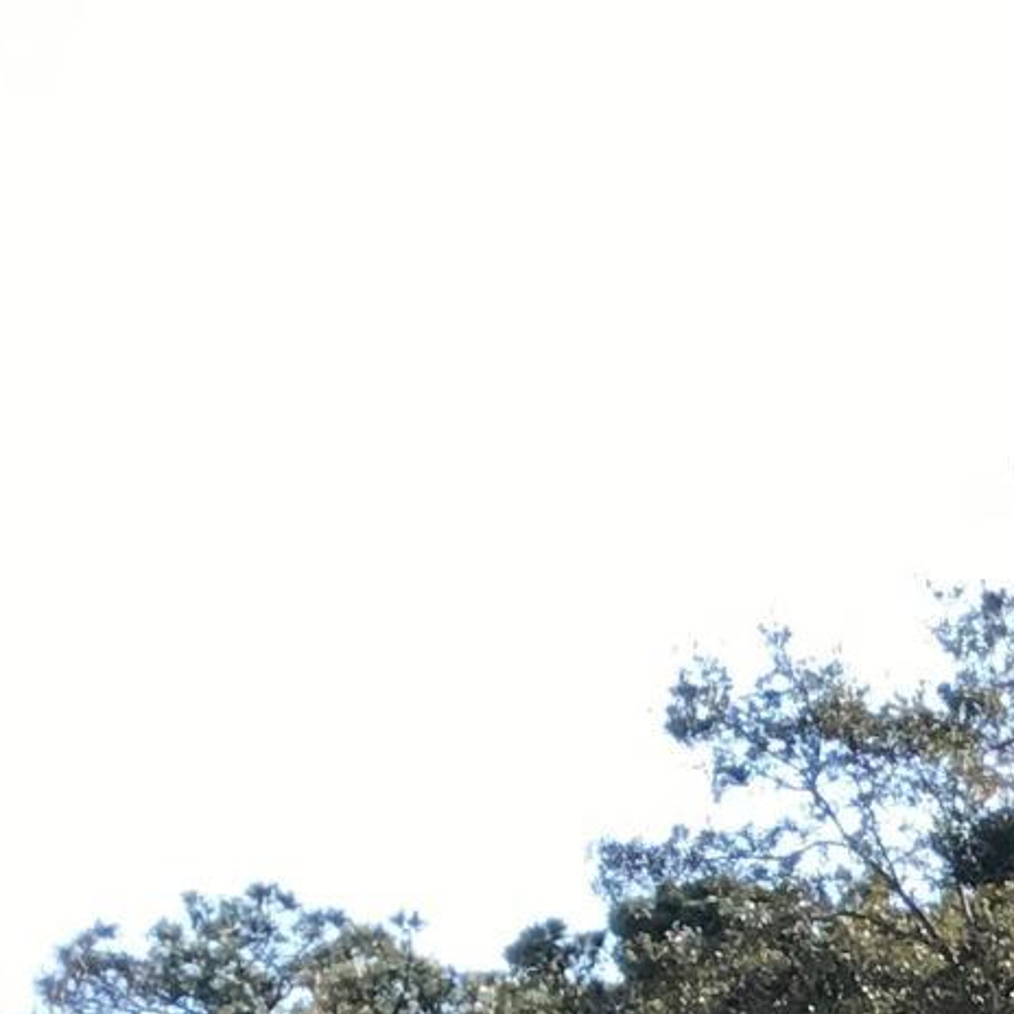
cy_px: 1919
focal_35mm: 160
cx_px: 2426
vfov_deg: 10.2
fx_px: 5303
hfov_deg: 9.7
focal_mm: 3.99
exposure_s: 1/679
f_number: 1.8
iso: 20
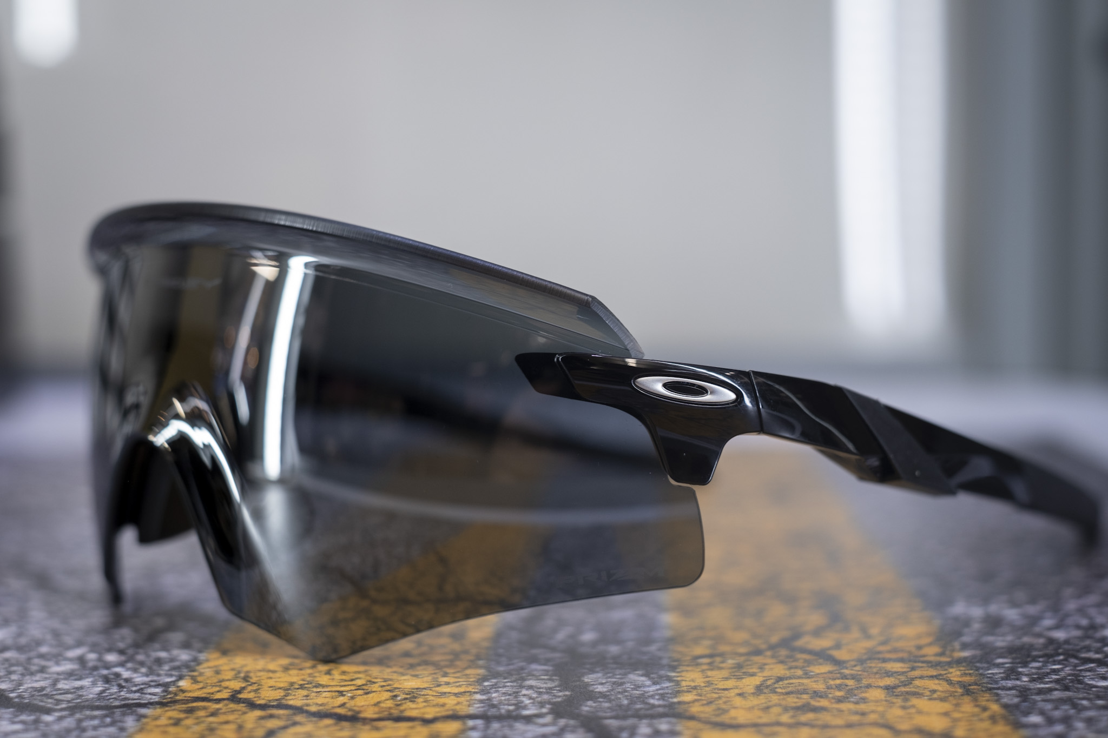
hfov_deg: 37.5
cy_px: 369
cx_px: 554
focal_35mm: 53
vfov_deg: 25.5
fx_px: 1631
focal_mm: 35
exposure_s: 1/40
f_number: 4
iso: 400
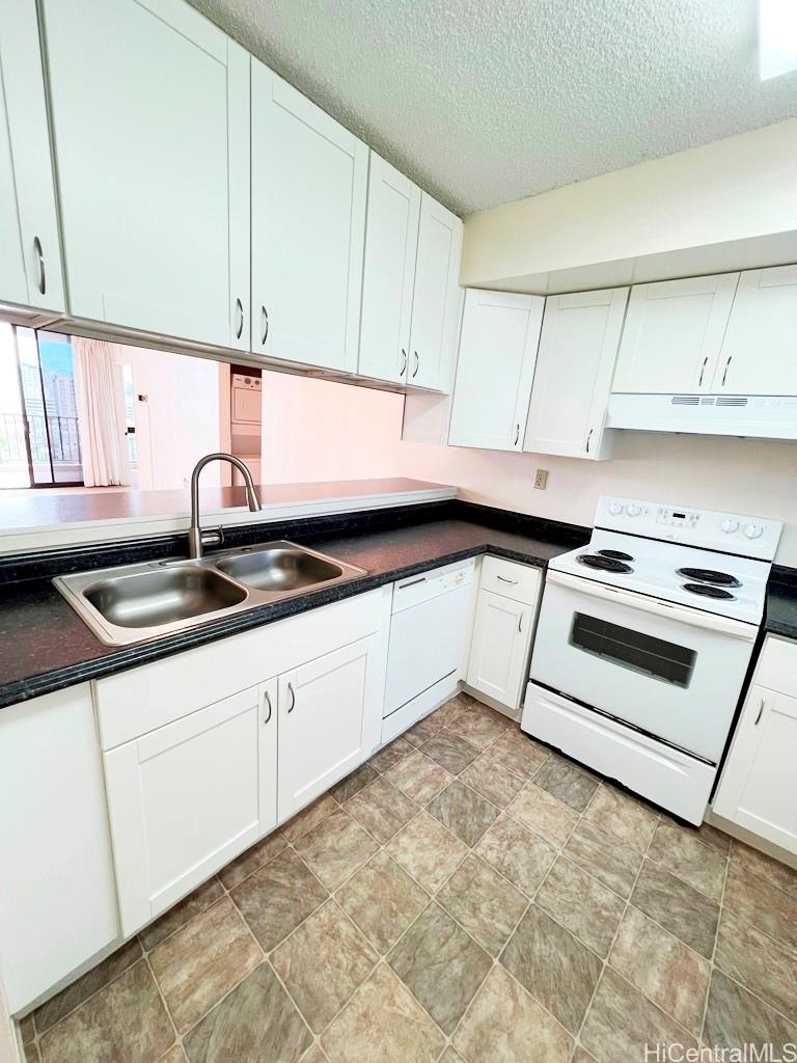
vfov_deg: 106.2
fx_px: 399
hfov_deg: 89.9
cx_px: 398
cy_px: 532
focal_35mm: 13
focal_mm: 1.57
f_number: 1.8
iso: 125
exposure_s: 1/120
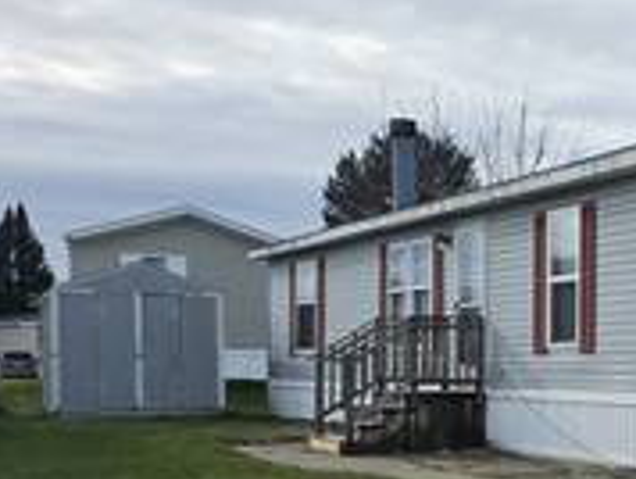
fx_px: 1214
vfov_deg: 22.0
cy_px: 382
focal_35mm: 66
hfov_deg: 25.9
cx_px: 786
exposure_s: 1/4766
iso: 80
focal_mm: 6.3
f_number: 1.7
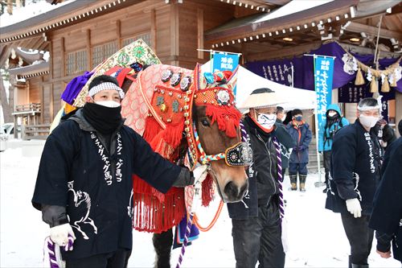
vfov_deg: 28.1
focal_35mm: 48
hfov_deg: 41.1
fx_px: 536
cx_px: 201
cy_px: 134
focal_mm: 32
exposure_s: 1/250
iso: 320
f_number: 5
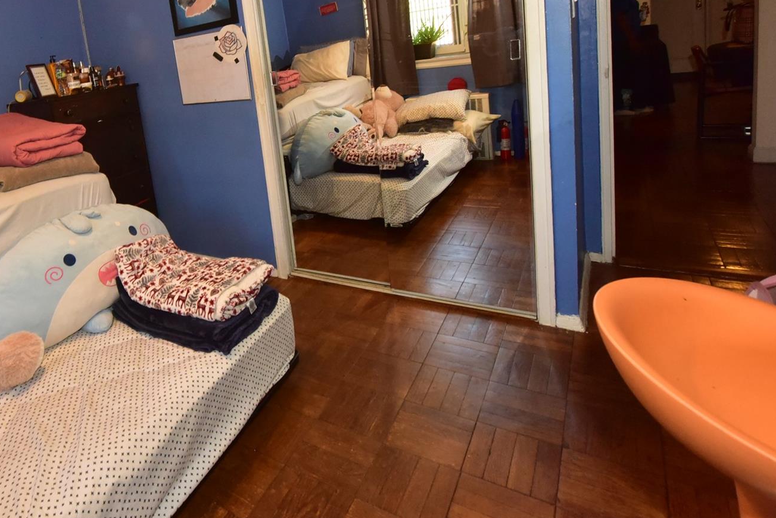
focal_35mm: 22
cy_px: 142
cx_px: 197
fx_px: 474
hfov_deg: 73.2
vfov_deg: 55.0
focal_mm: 14
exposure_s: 1/60
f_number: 8
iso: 2800
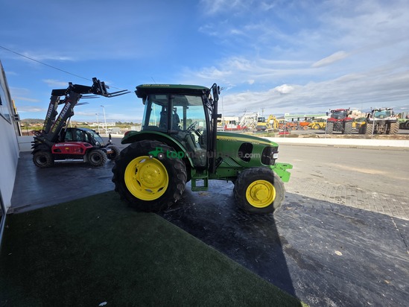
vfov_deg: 89.9
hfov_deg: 106.2
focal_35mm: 13
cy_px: 154
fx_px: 154
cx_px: 204
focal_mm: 2.2
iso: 40
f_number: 1.9
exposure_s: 1/1636
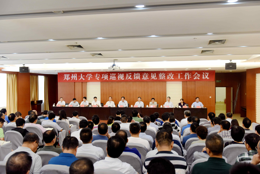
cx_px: 130
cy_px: 87
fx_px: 253
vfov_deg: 37.9
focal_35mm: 35
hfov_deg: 54.4
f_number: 4
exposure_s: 1/100
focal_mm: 35
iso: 1600
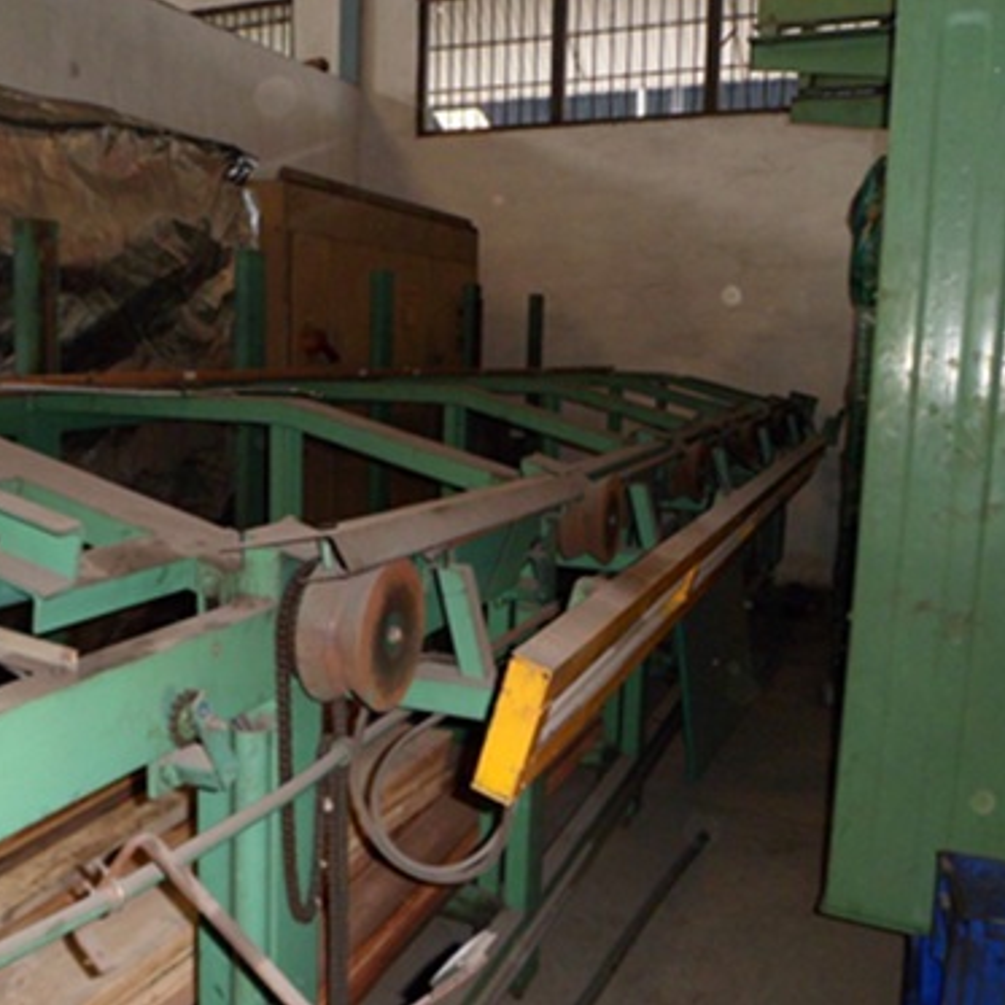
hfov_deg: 50.4
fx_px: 1051
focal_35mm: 32
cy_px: 502
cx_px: 353
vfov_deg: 51.1
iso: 240
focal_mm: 4.9
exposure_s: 1/45
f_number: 3.3
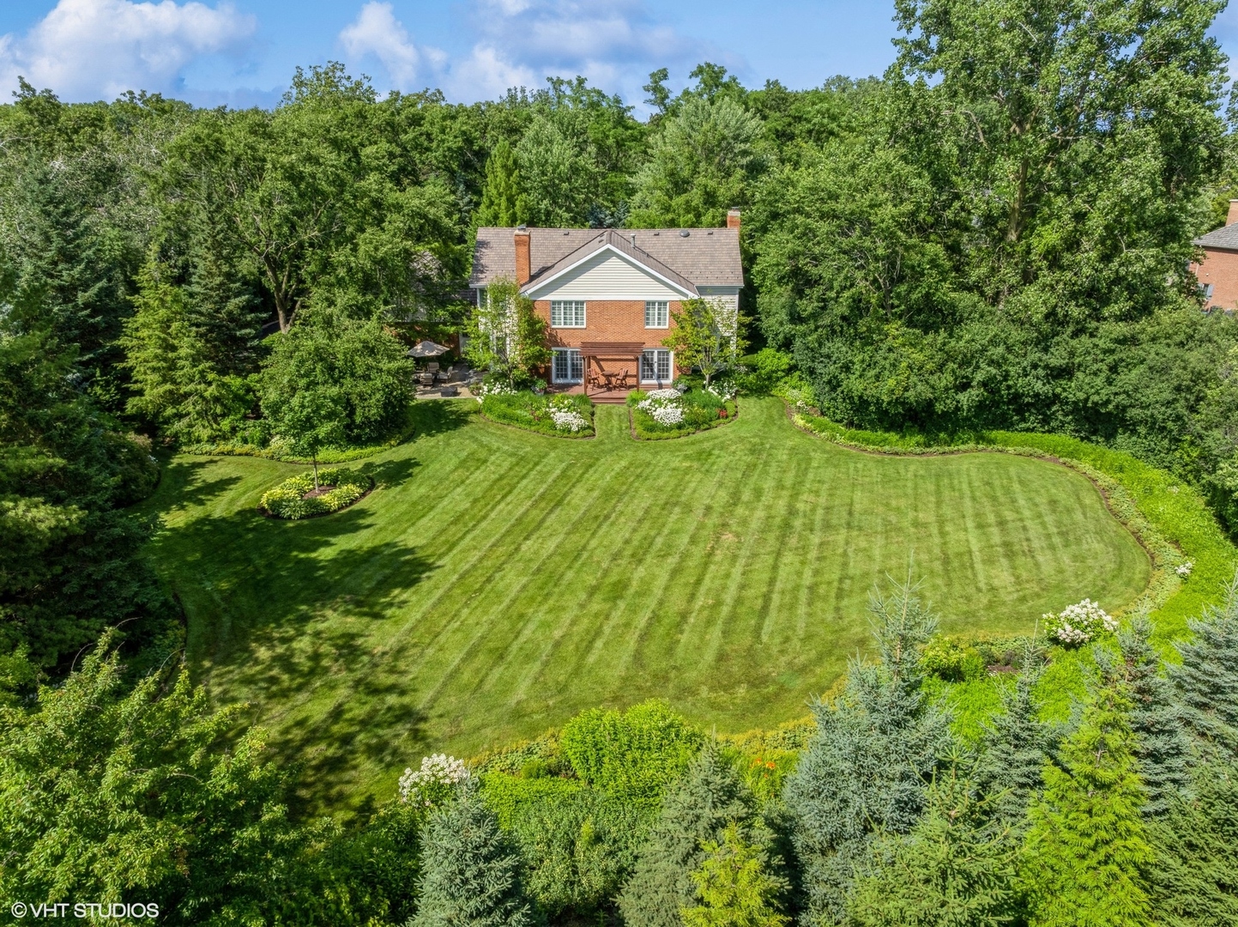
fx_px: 858
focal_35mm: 24
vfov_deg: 56.8
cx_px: 619
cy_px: 464
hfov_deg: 71.6
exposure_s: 1/500
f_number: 8
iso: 200
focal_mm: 12.29
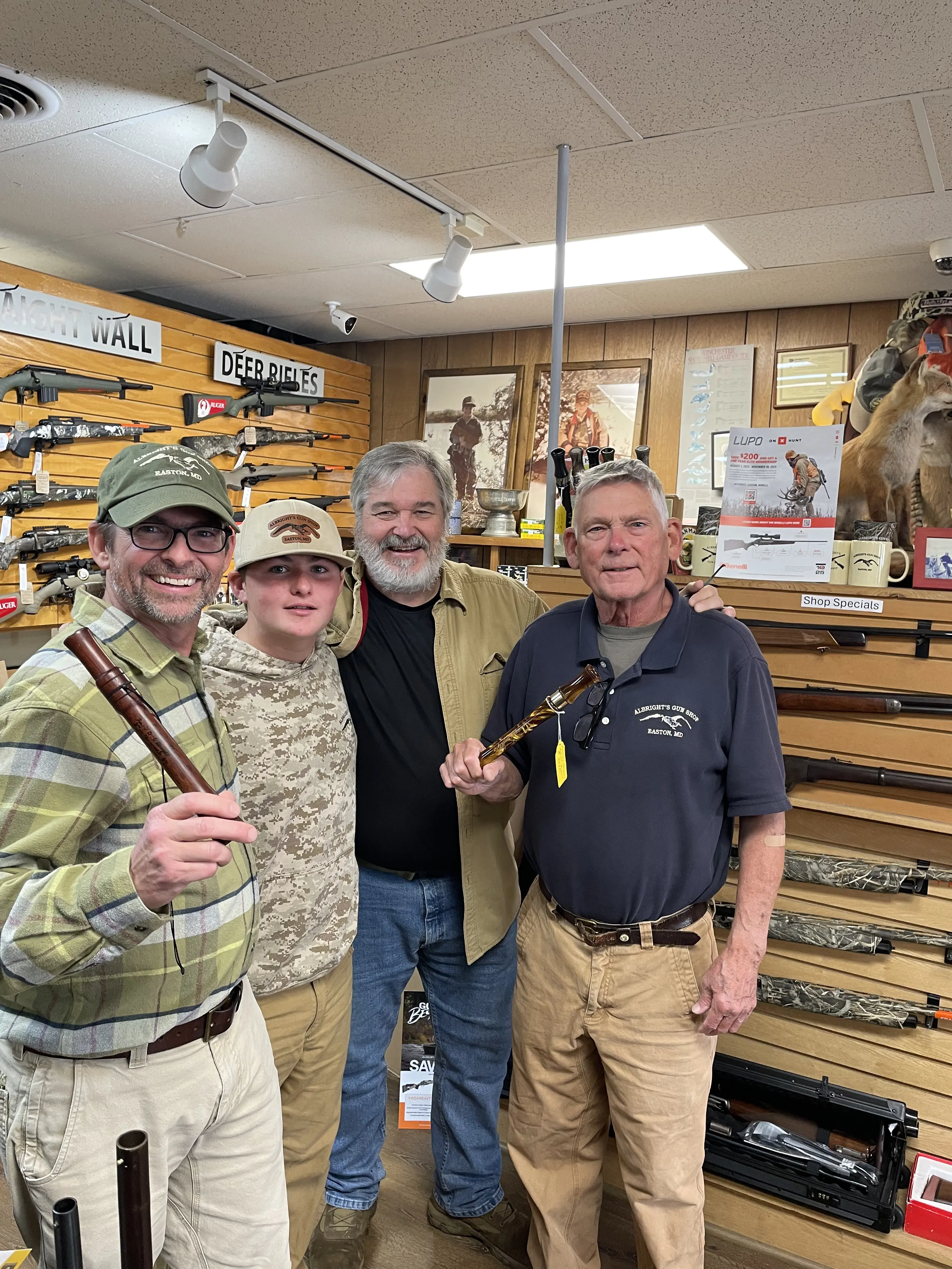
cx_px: 476
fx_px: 953
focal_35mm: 26
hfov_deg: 53.1
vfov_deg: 67.3
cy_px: 634
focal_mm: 4.2
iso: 125
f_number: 1.6
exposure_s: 1/60
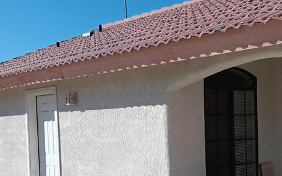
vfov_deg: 22.0
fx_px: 446
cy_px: 149
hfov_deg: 34.7
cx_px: 193
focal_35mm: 58
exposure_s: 1/1000
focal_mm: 3.98
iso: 20
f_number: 1.8
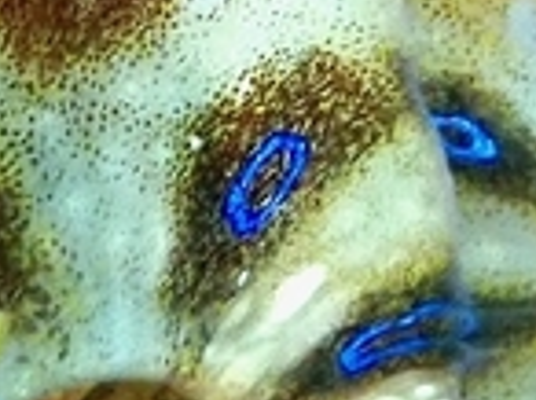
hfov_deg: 2.5
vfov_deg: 1.9
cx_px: 48
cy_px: -417
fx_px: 12089
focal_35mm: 782
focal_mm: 18
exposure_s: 1/200
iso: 320
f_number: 6.3
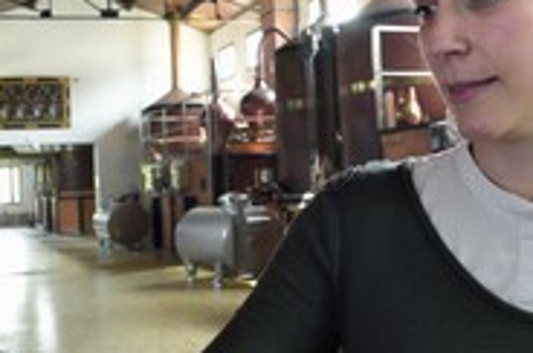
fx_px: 813
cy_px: 159
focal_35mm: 55
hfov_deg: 36.2
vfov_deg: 24.5
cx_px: 216
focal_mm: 24
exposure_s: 1/30
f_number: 8
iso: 1600
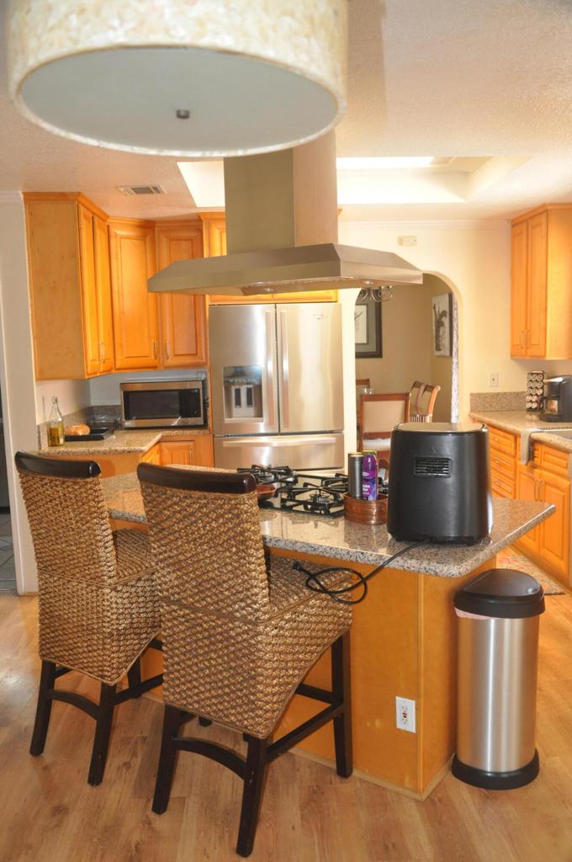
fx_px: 753
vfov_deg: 59.6
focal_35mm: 32
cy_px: 431
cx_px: 286
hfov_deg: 41.6
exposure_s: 1/60
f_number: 4.5
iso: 1000
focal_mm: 21
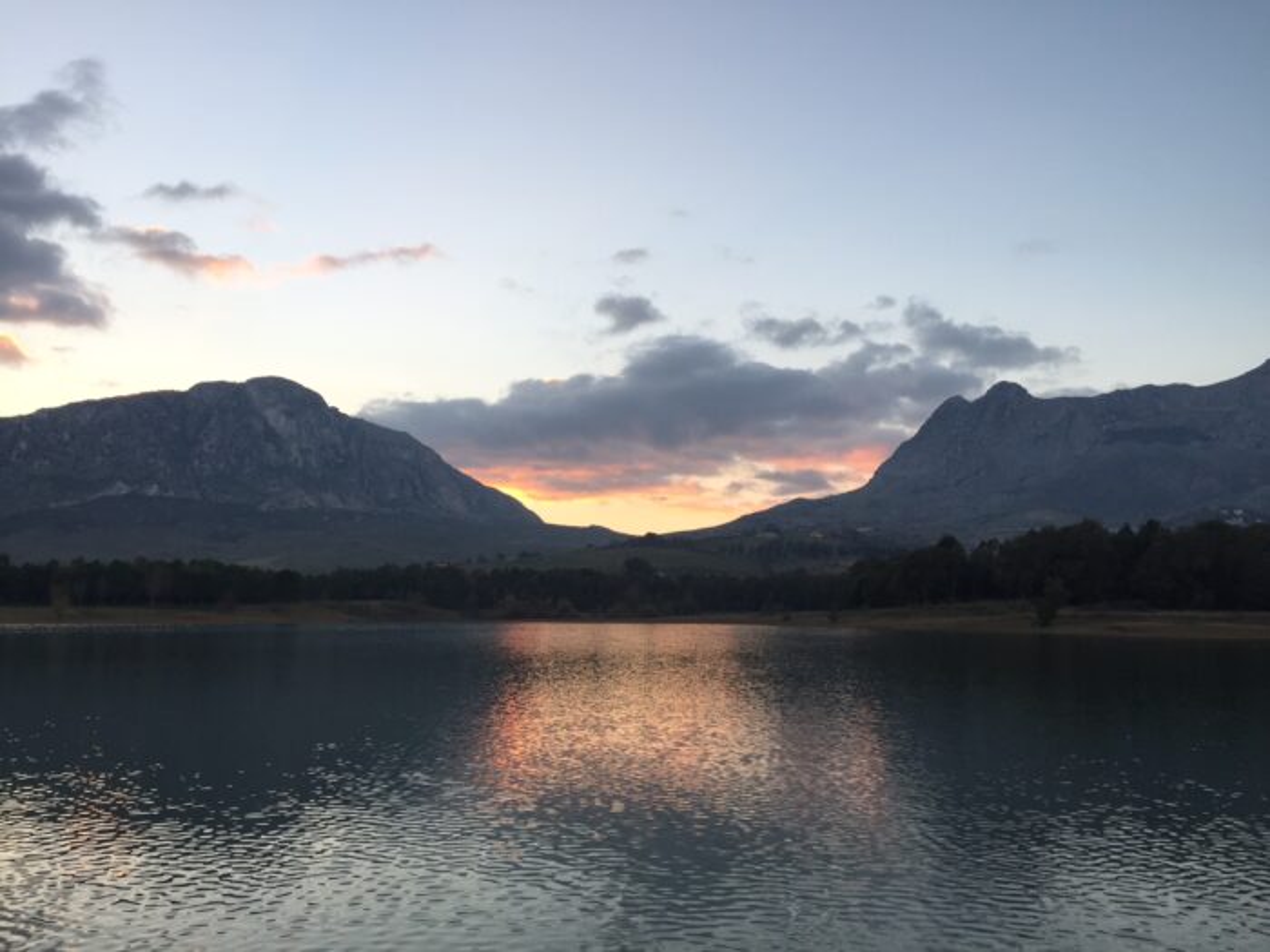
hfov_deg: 61.7
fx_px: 1064
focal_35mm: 29
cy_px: 476
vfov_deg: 48.2
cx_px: 635
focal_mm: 4.15
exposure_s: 1/176
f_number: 2.2
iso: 32
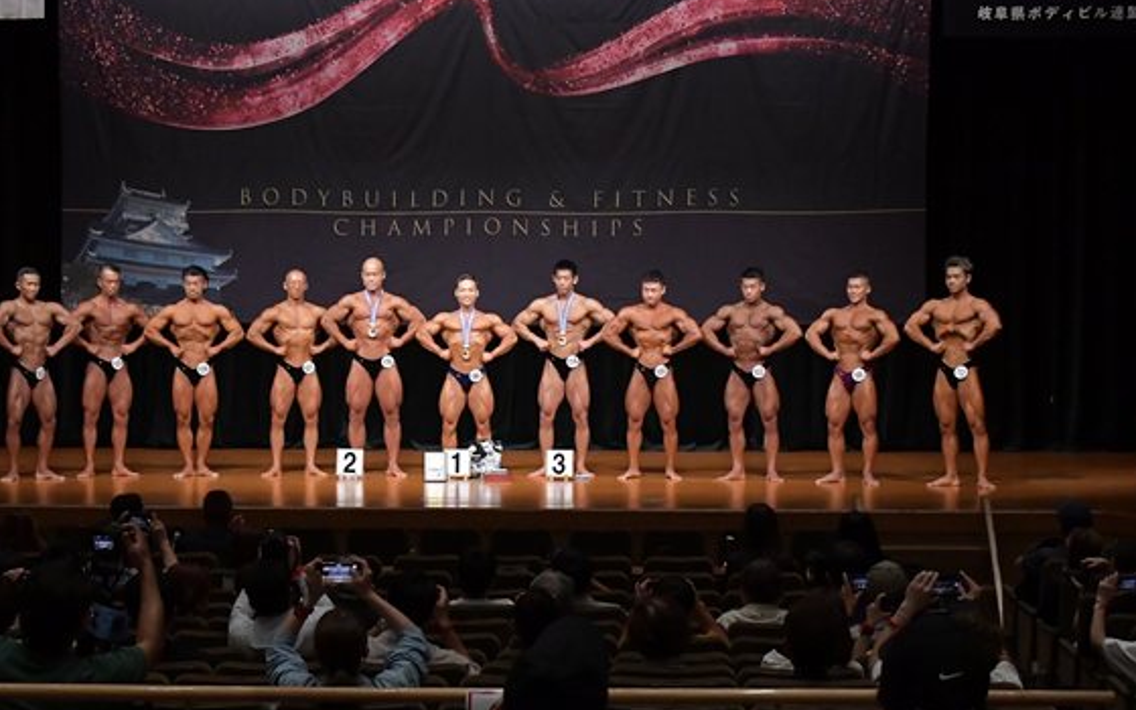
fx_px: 2879
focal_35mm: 93
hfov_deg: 22.3
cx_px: 508
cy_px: 426
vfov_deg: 14.0
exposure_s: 1/400
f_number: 5.6
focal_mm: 44
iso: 4000
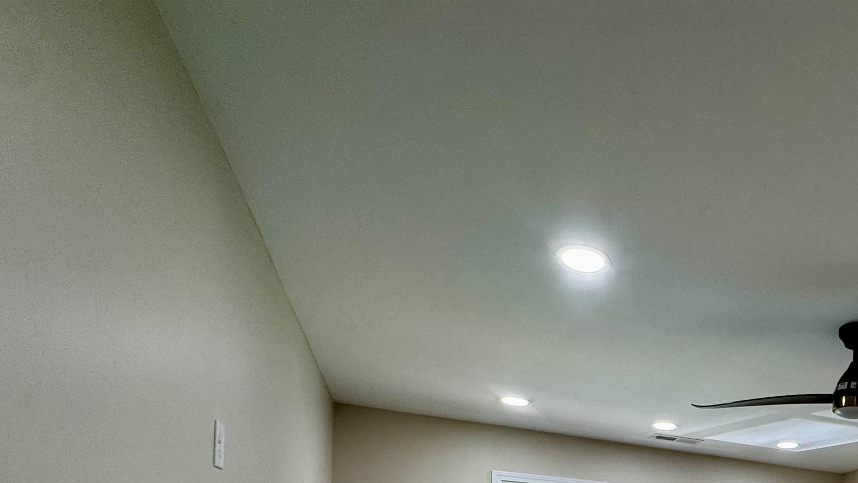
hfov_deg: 58.6
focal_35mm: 28
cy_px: 591
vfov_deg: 33.2
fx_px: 637
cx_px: 763
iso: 80
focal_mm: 2.22
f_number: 2.2
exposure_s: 1/120
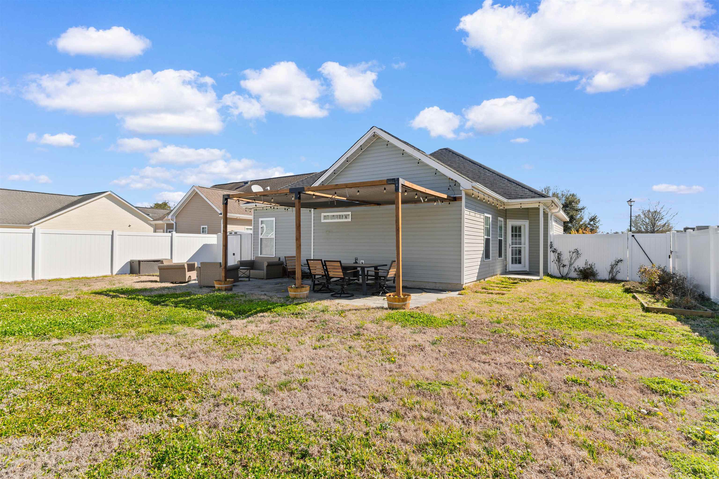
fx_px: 359
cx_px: 360
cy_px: 240
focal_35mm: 18
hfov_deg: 90.0
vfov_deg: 67.4
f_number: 6.3
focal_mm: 12
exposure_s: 1/160
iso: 100
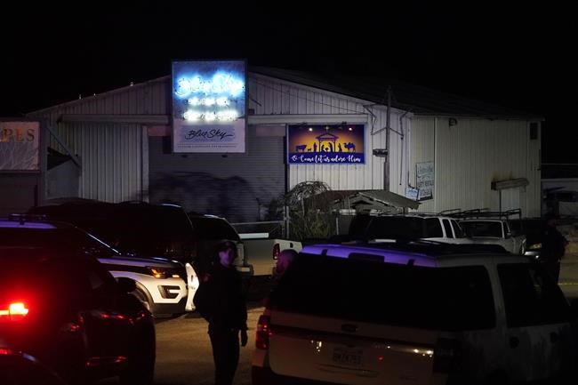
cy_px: 192
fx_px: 2119
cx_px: 289
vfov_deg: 10.4
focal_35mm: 132
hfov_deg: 15.5
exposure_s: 1/100
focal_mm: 132
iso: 12800
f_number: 5
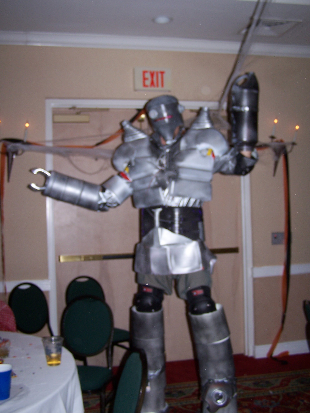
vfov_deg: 44.8
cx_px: 165
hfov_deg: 34.3
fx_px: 502
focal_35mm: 42
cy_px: 193
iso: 80
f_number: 2.8
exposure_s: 1/60
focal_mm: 6.3
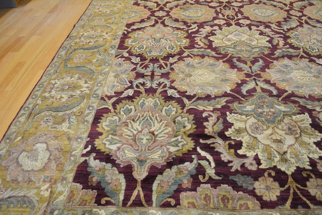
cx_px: 161
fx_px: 241
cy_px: 108
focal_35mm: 27
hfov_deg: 67.4
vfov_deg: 47.9
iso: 800
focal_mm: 18
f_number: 4
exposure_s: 1/60
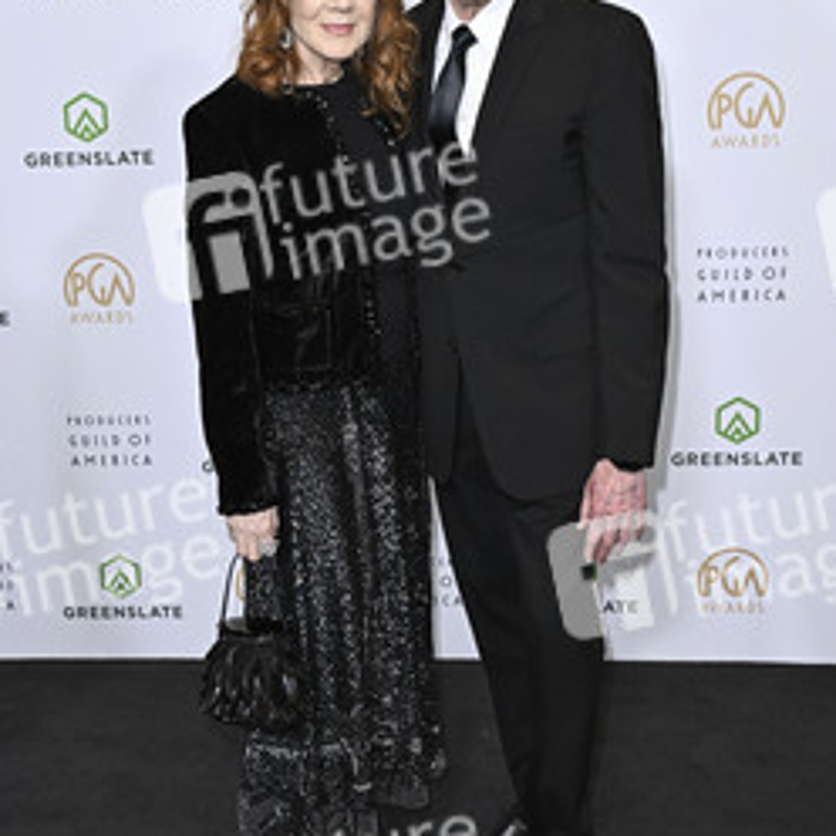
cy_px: 391
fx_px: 1312
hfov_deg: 35.4
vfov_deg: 35.3
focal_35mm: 48
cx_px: 415
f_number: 5.6
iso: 2000
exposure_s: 1/320
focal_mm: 35
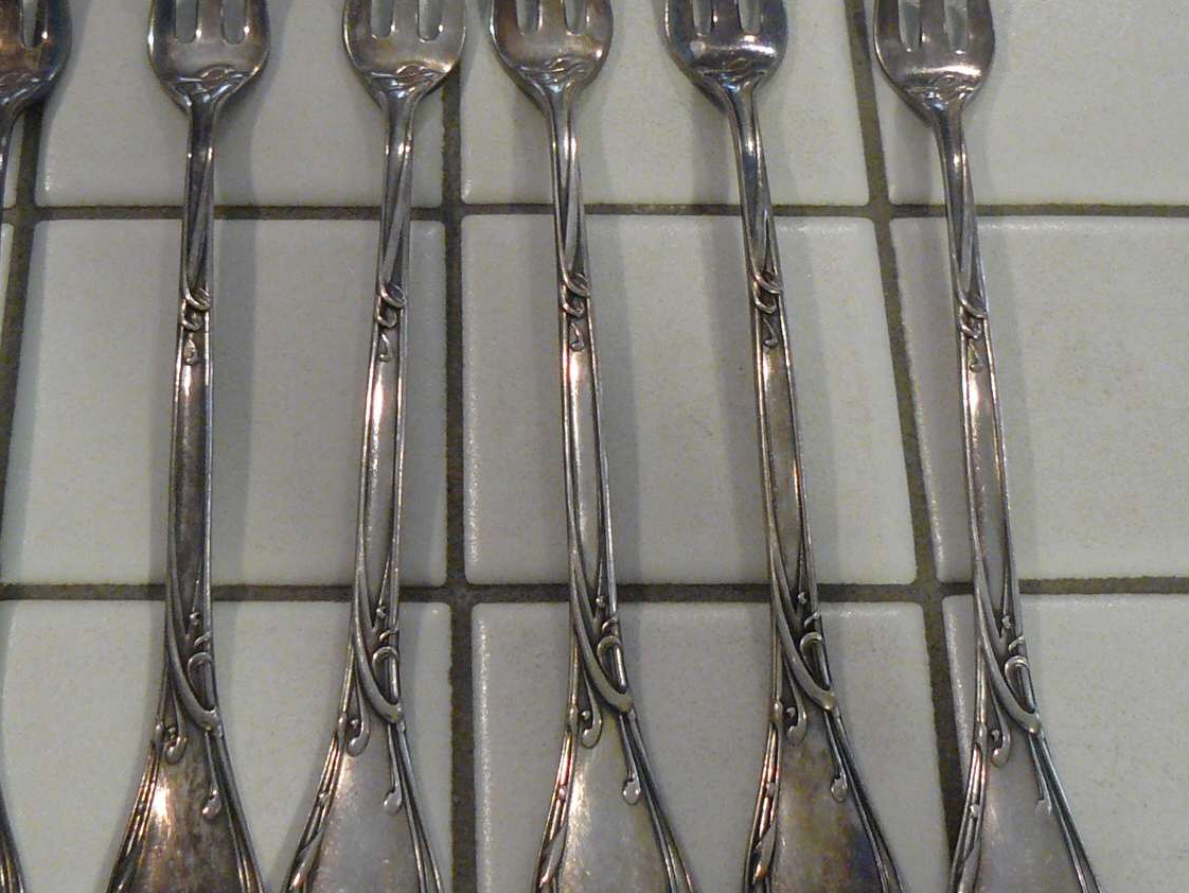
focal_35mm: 73
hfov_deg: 26.6
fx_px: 2508
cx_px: 482
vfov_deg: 20.1
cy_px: 323
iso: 200
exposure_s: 1/20
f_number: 2.8
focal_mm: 6
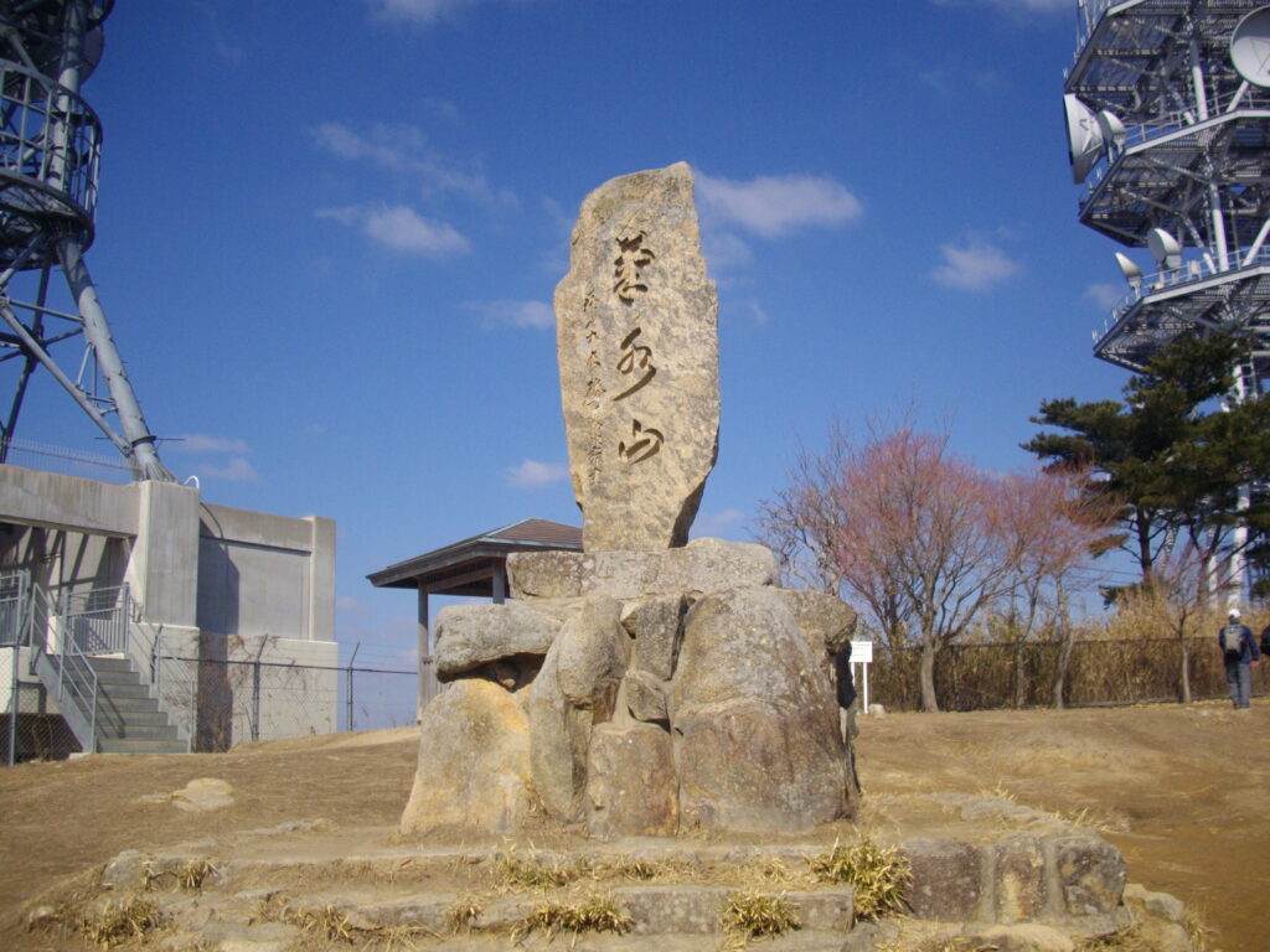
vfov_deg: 38.7
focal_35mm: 37
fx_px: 1357
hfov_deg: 50.1
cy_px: 476
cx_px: 635
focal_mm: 6.2
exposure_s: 1/640
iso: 100
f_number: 5.6
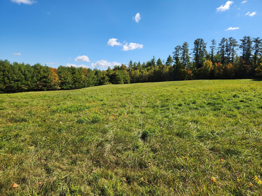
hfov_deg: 73.9
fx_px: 174
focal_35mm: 23
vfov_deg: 58.9
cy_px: 98
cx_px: 131
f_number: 1.8
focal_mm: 5.4
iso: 20
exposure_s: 1/1889
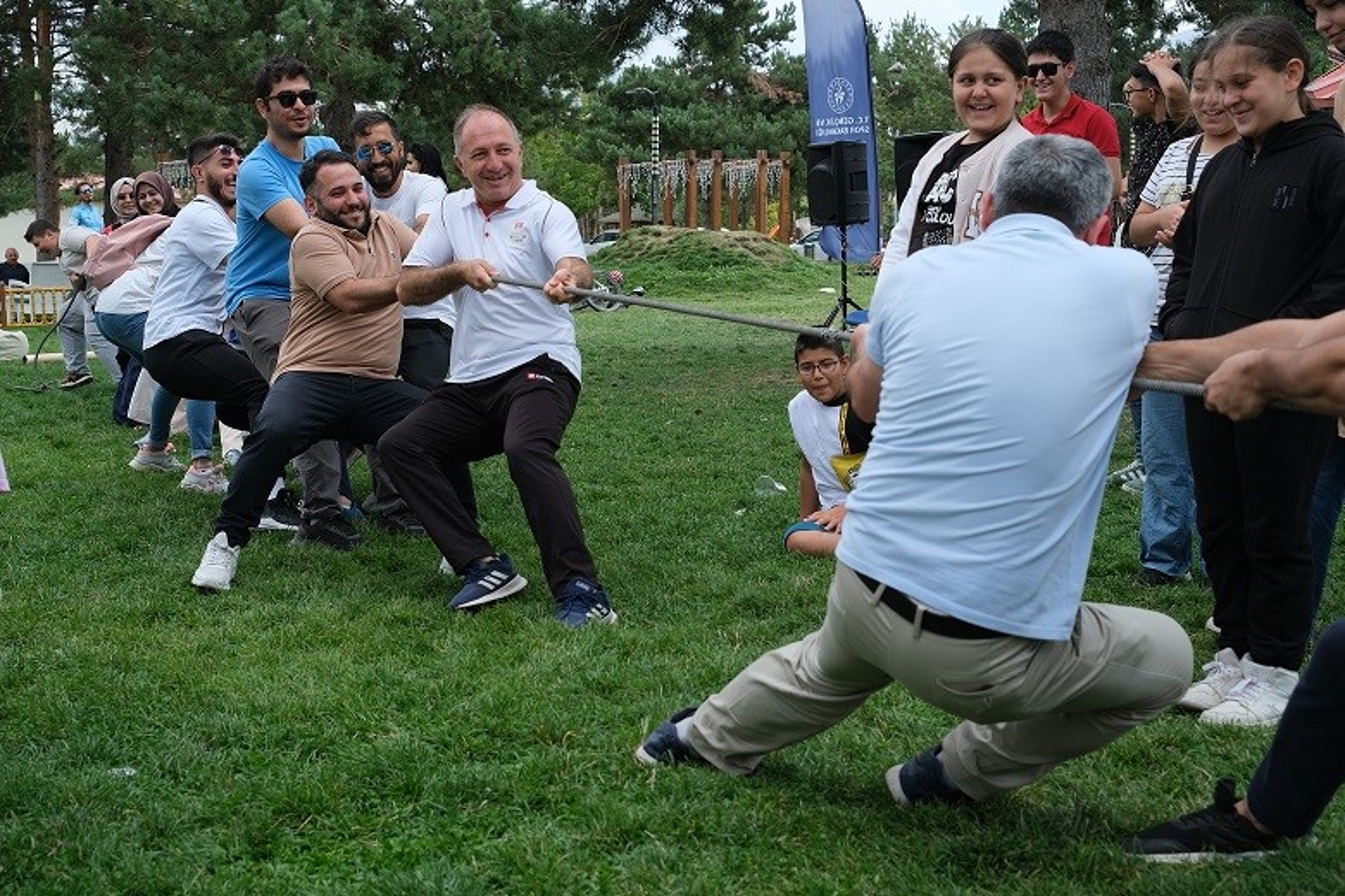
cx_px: 672
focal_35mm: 50
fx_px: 1868
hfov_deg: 39.6
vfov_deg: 27.0
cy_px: 448
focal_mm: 33
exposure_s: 1/600
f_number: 4.5
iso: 320
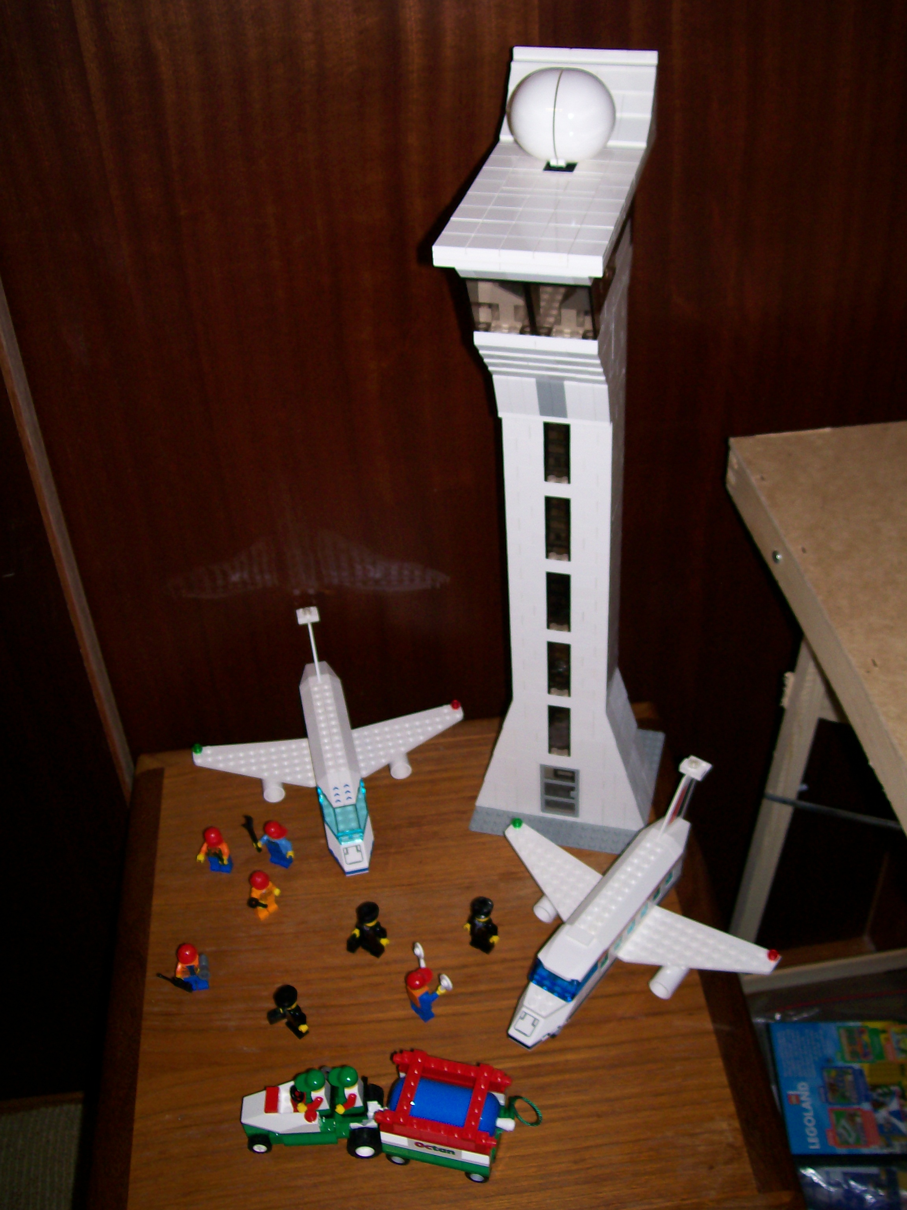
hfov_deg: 39.7
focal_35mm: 36
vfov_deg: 51.4
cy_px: 605
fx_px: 1258
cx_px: 454
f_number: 2.7
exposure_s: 1/64
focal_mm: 6
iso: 80
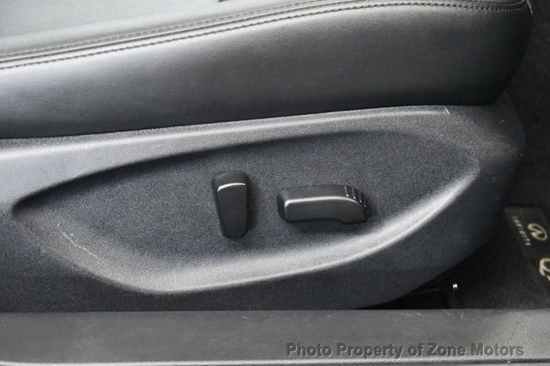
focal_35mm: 111
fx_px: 1695
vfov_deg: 12.3
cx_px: 276
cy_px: 182
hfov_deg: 18.4
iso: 11400
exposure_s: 1/60
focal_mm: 55
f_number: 5.6
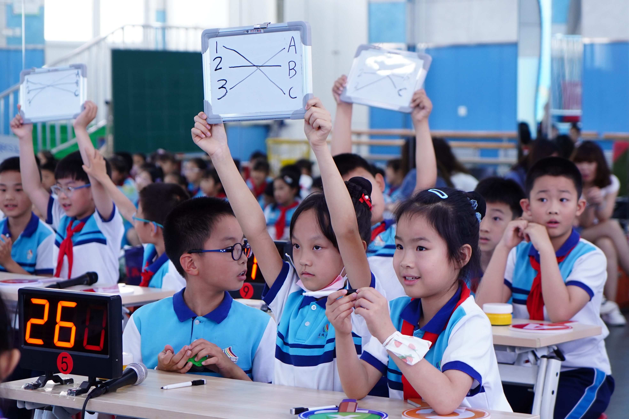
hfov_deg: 19.5
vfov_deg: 13.0
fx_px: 1834
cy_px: 210
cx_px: 314
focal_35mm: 105
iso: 1000
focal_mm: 70
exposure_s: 1/100
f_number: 4
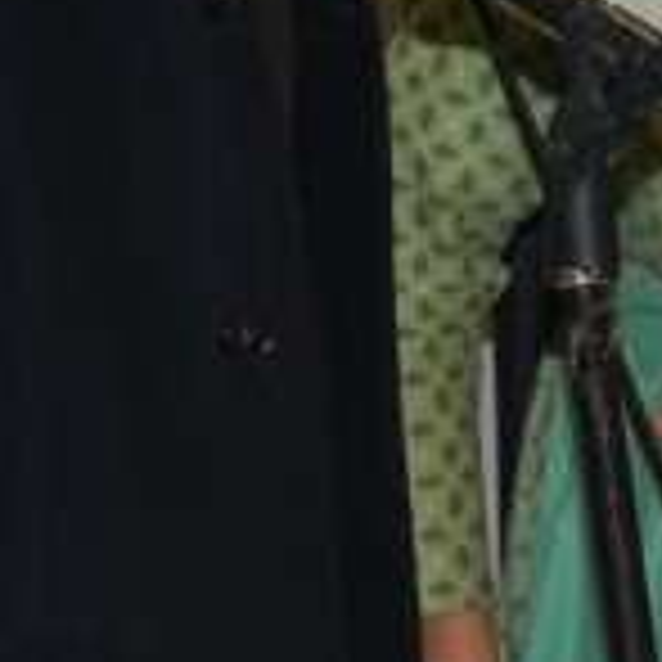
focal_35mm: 342
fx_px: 7400
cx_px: 457
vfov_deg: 5.1
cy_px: -518
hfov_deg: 5.1
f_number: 5.3
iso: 320
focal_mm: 44
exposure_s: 1/60
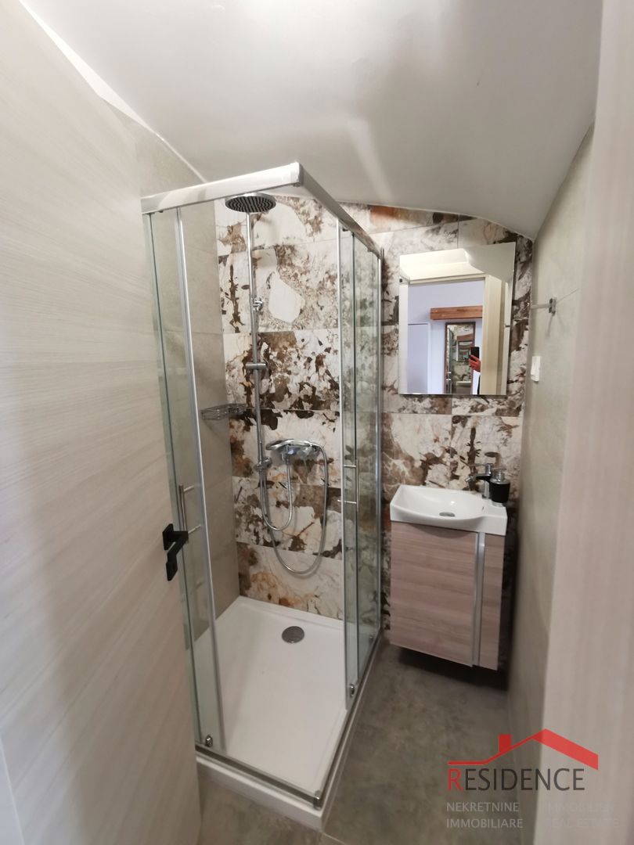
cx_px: 317
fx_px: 391
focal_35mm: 16
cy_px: 422
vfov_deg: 94.5
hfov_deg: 78.1
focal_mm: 2.35
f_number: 2.2
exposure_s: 1/30
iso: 250
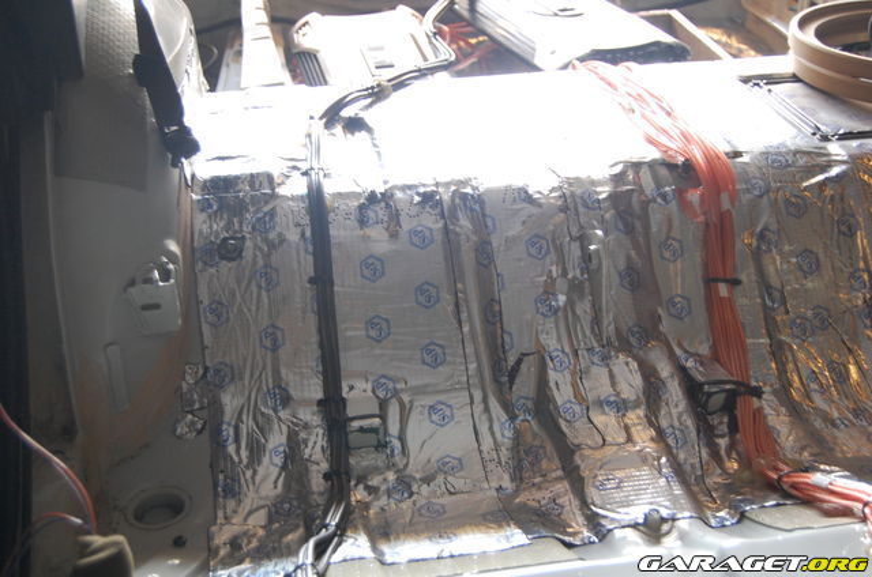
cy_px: 288
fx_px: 1124
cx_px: 436
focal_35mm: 46
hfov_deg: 42.4
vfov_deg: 28.8
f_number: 4.5
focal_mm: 31
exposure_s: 1/20
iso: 800
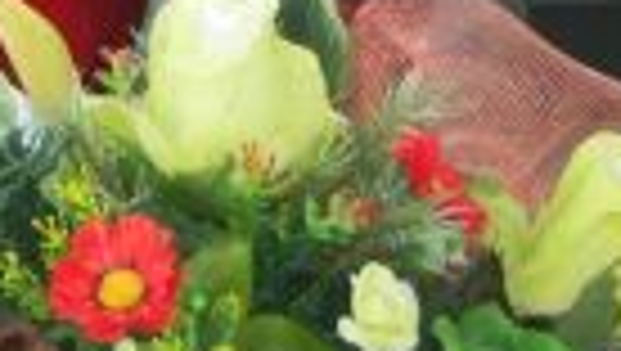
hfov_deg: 8.5
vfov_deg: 4.7
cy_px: -349
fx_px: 4187
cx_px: 94
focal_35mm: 254
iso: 113
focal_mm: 8.3
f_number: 4.1
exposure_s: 1/315
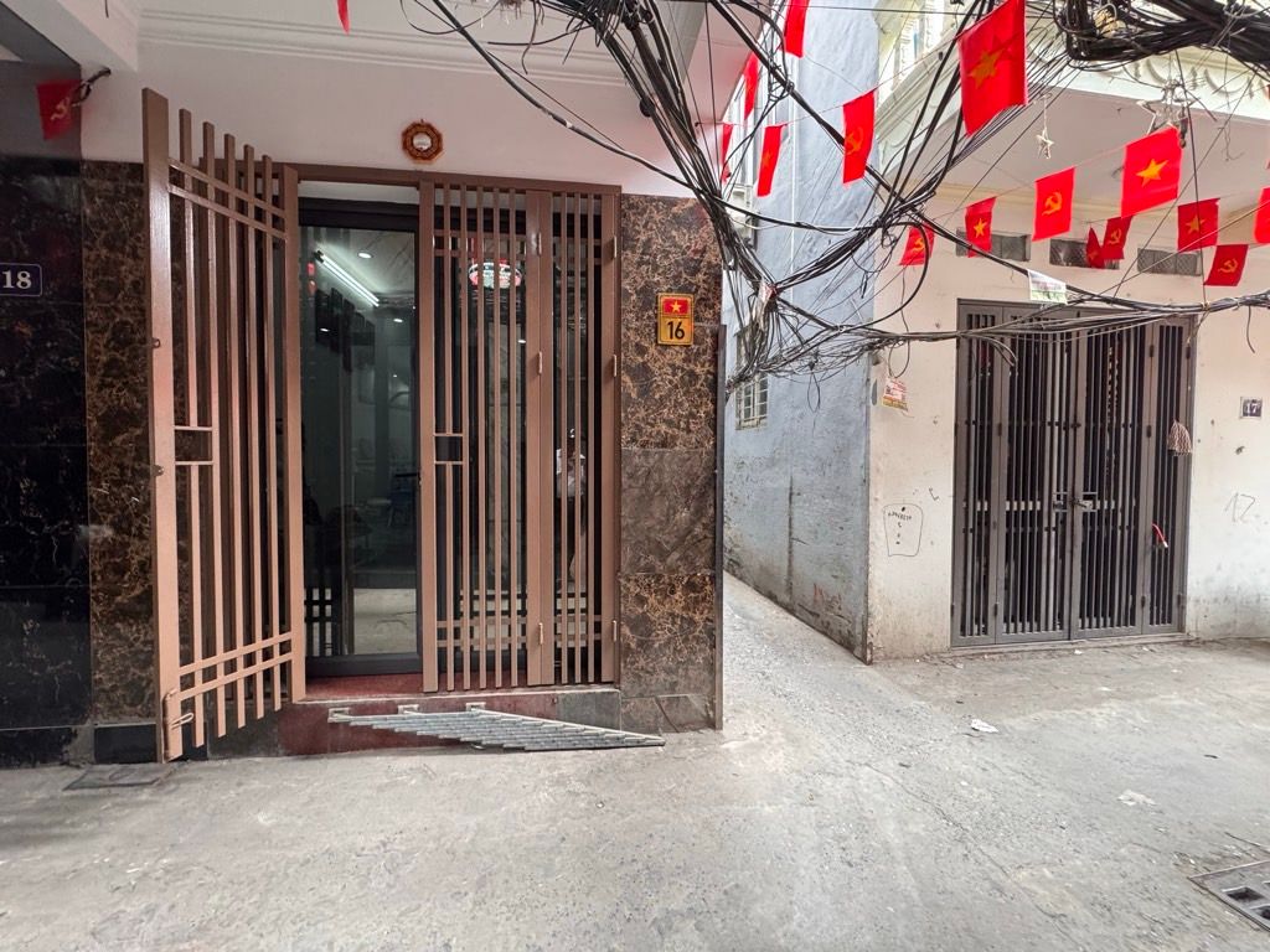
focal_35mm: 14
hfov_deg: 102.1
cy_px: 476
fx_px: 514
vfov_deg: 85.7
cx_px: 635
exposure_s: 1/75
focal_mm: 2.22
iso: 320
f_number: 2.2
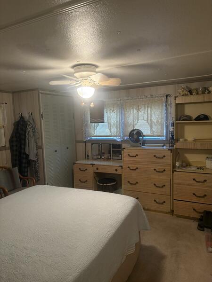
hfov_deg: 53.1
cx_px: 106
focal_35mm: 26
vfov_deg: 67.3
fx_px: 212
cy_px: 141
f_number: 1.6
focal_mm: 5.96
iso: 250
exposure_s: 1/60
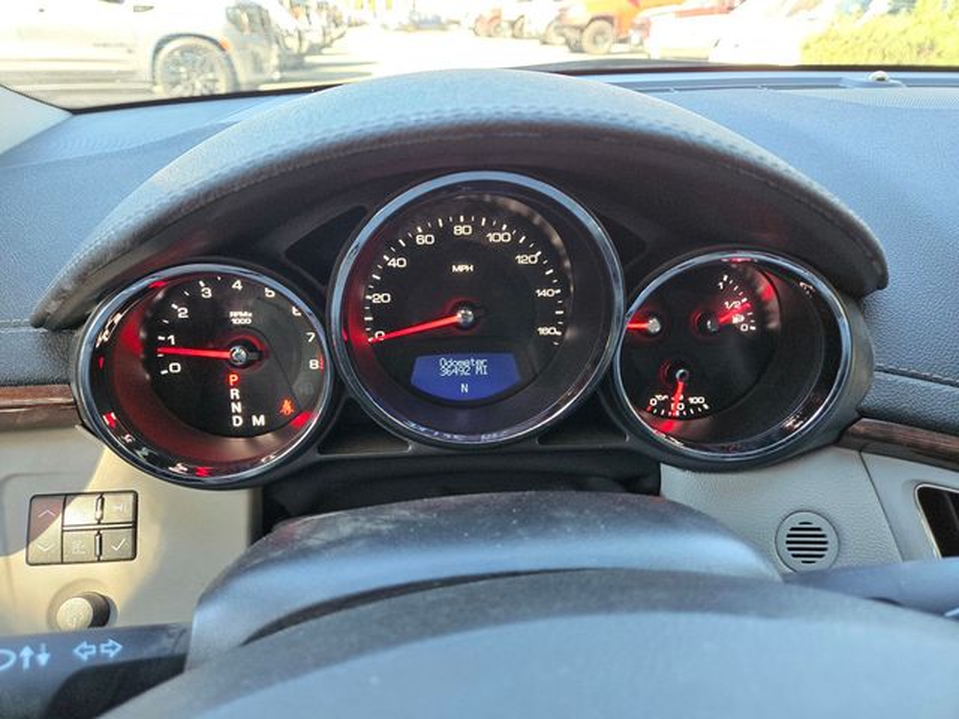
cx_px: 480
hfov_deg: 73.9
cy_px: 360
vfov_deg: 58.9
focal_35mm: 23
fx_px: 637
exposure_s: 1/100
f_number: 1.8
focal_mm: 5.4
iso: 160
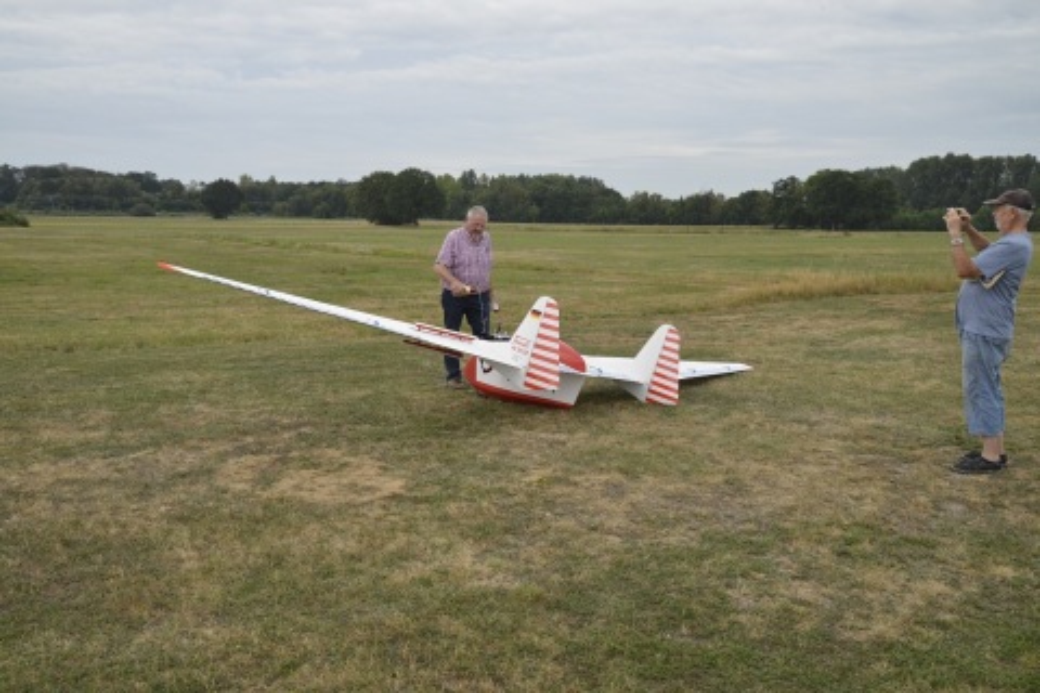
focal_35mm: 35
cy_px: 346
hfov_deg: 54.4
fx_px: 1011
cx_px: 520
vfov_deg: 37.9
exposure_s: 1/1250
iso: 3200
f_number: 18
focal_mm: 35
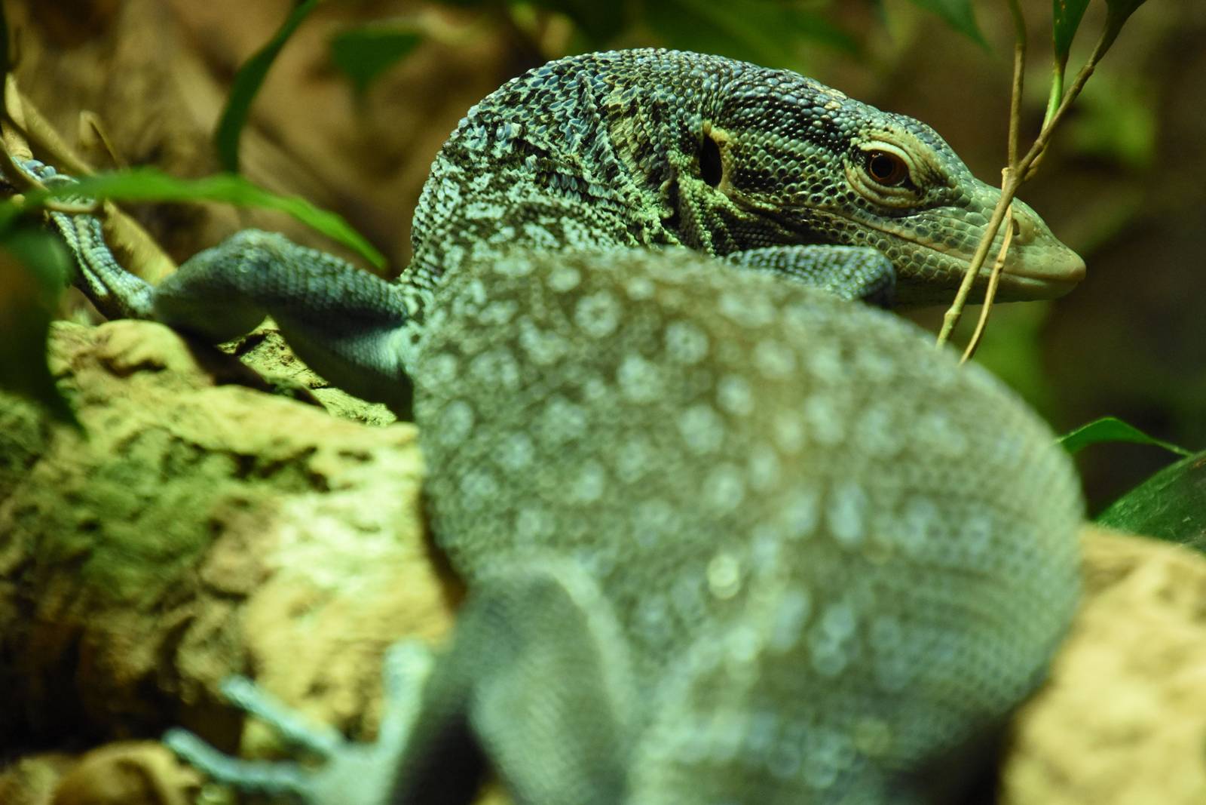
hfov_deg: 8.3
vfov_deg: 5.6
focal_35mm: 248
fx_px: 8291
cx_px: 603
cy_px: 402
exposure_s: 1/500
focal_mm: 165
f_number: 6
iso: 4000
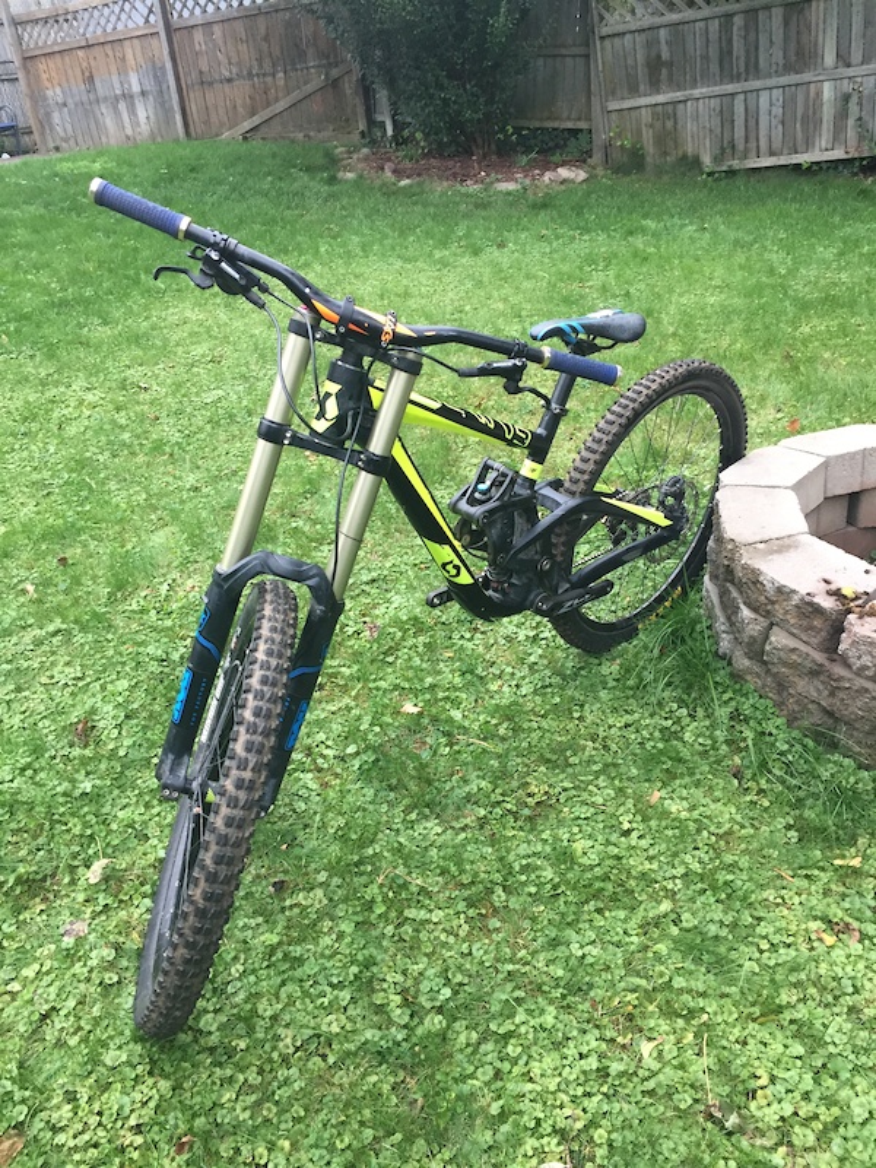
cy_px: 584
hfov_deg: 48.2
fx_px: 979
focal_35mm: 29
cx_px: 438
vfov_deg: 61.7
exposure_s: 1/30
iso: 100
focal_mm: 4.15
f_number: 2.2
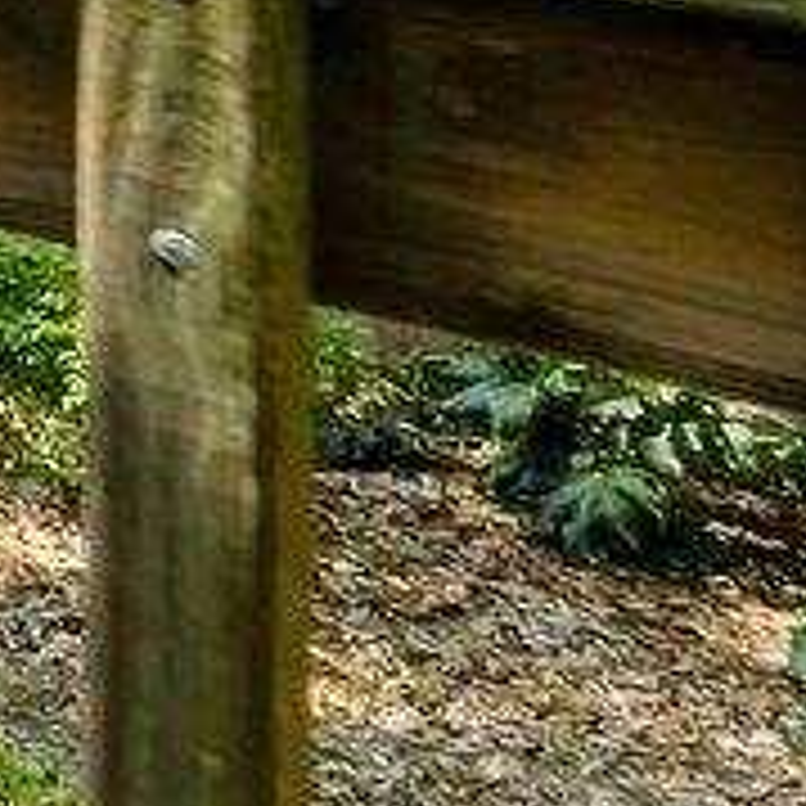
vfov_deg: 11.0
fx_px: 3583
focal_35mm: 136
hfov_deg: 6.8
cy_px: -1056
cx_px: -2990
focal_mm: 14
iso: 100
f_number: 8
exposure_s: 1/100
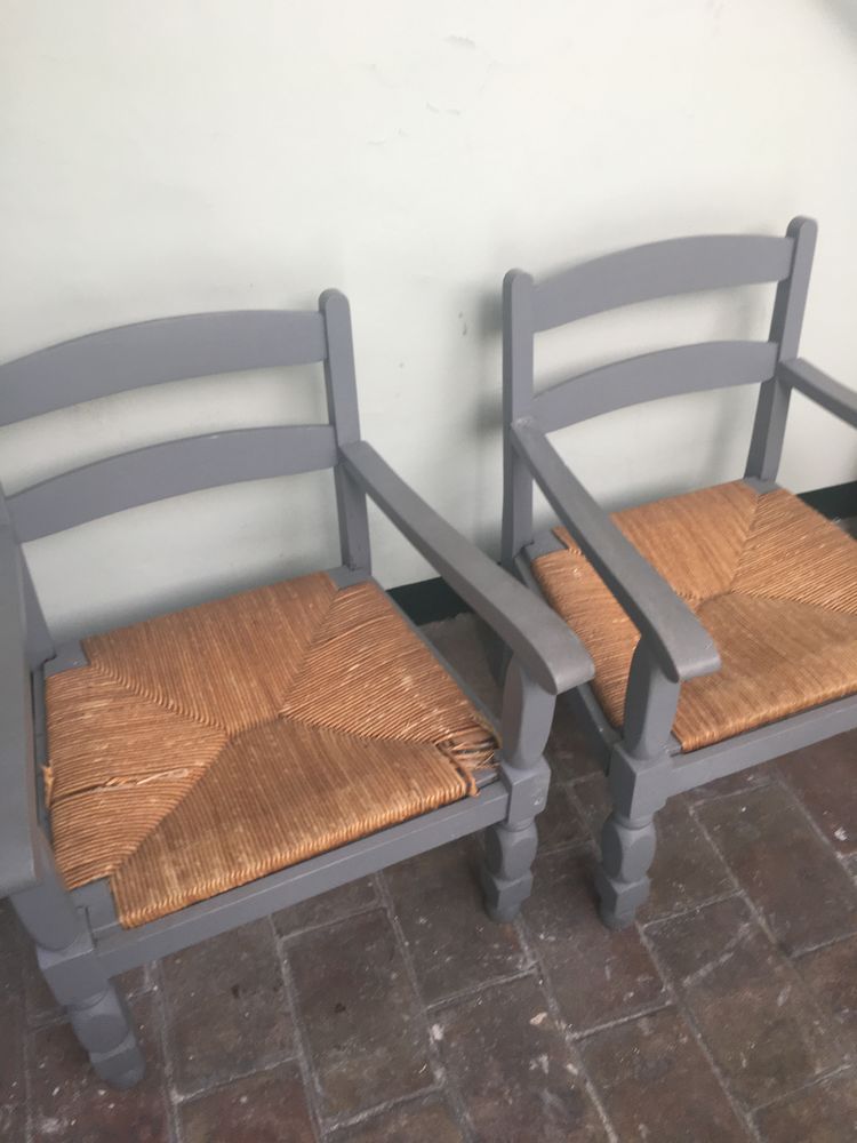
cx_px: 428
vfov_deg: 61.7
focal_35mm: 29
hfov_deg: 48.2
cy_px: 572
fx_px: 957
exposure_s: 1/100
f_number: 2.2
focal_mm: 4.15
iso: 40
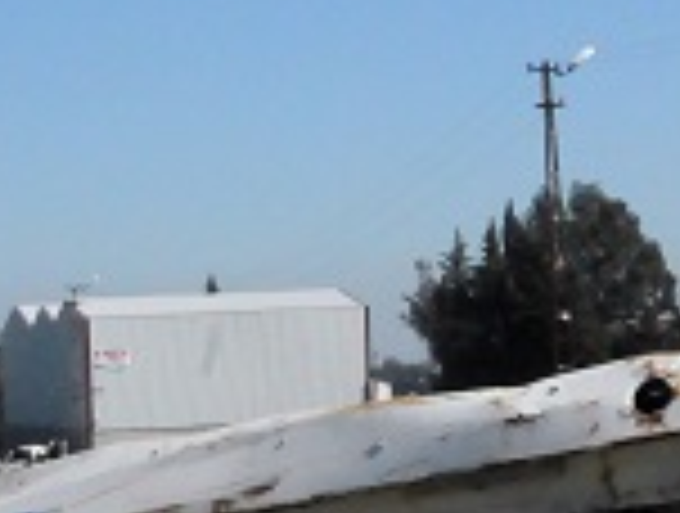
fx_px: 2698
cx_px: 351
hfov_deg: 14.4
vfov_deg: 10.4
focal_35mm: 137
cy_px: 806
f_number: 22
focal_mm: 24
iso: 3200
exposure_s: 1/2000
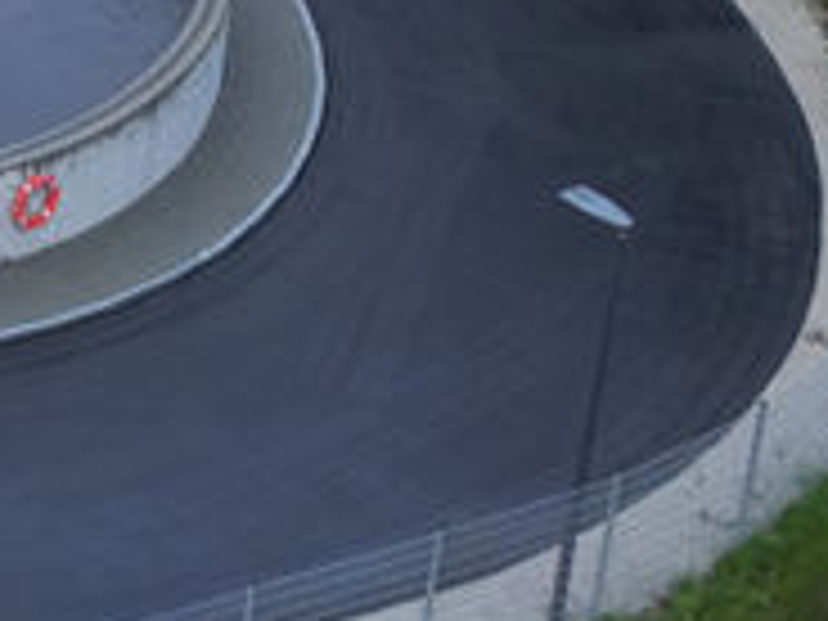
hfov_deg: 10.1
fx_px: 3995
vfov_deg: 8.7
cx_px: -1228
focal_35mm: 167
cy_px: -292
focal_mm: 6.72
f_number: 1.7
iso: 110
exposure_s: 1/160
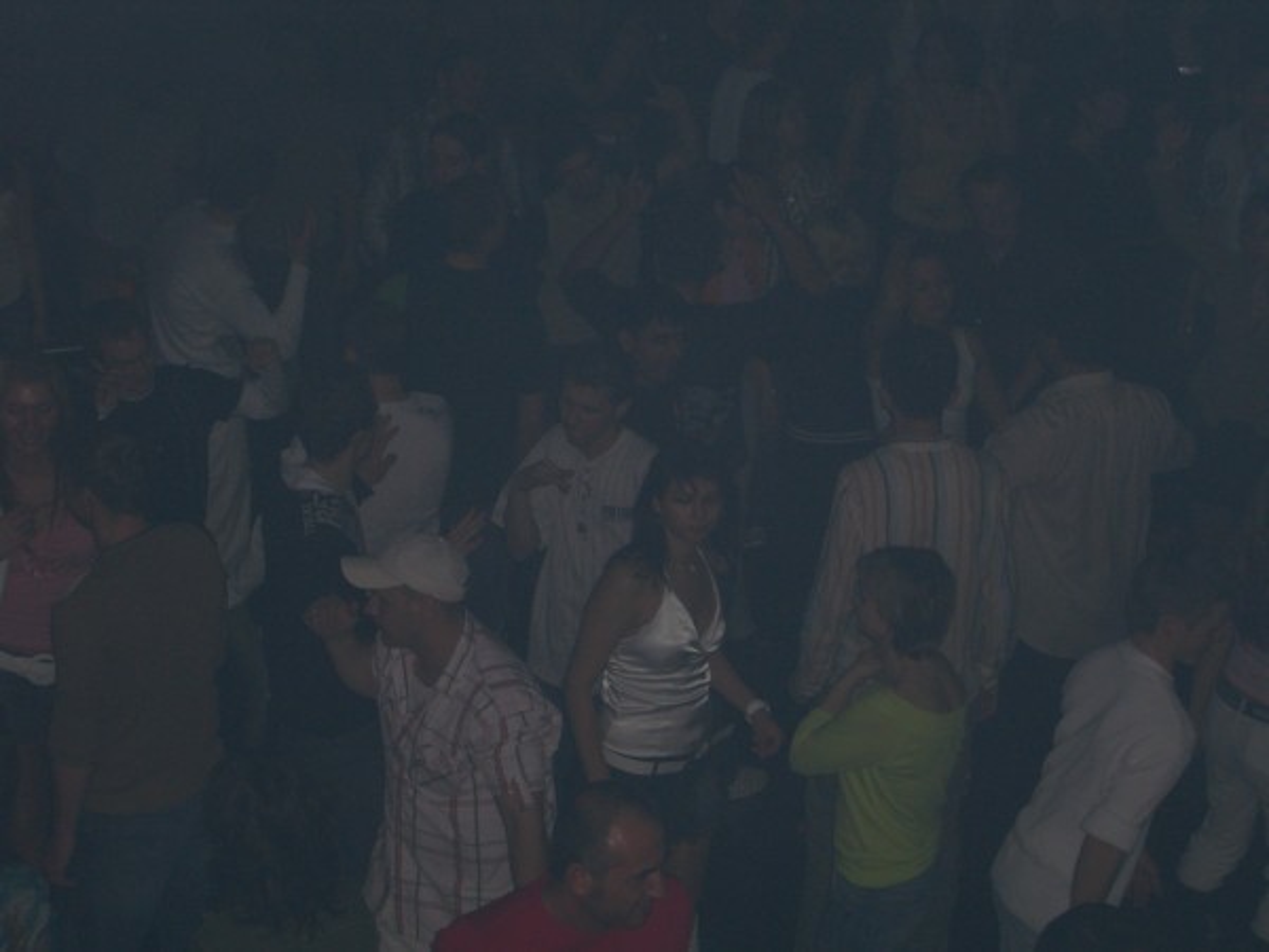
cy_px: 476
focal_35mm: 80
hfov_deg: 24.4
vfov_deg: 18.4
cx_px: 634
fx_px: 2933
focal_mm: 16.6
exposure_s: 1/60
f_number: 4.4
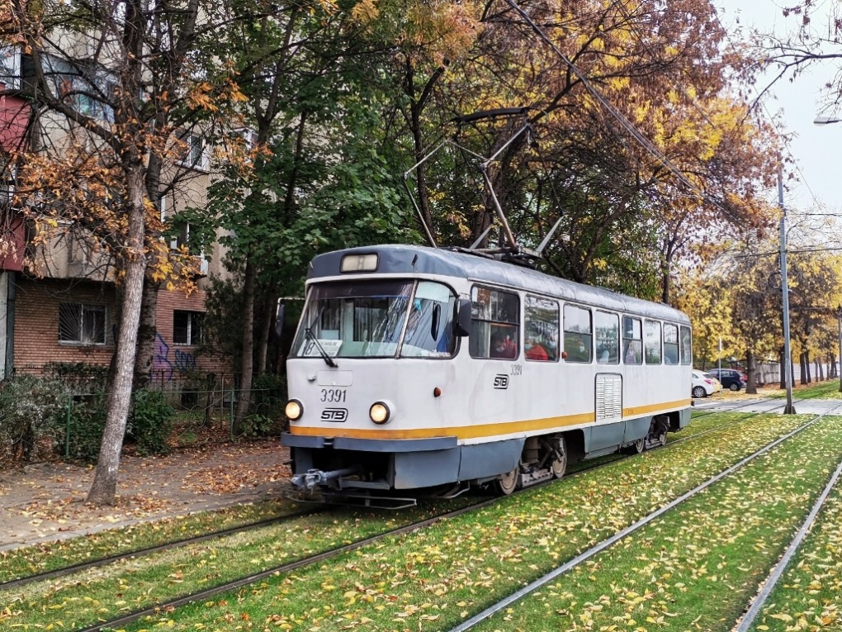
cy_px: 316
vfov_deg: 39.7
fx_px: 876
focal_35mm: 36
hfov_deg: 51.4
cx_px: 421
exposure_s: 1/213
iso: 50
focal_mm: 4.75
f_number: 1.8
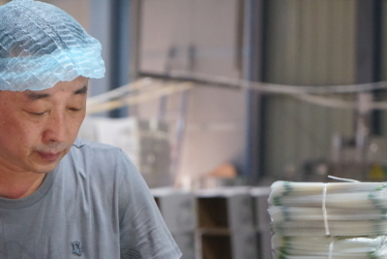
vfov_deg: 10.7
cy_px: 222
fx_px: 1376
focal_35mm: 128
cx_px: 75
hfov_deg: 15.9
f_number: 4
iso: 2500
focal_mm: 64
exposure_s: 1/160
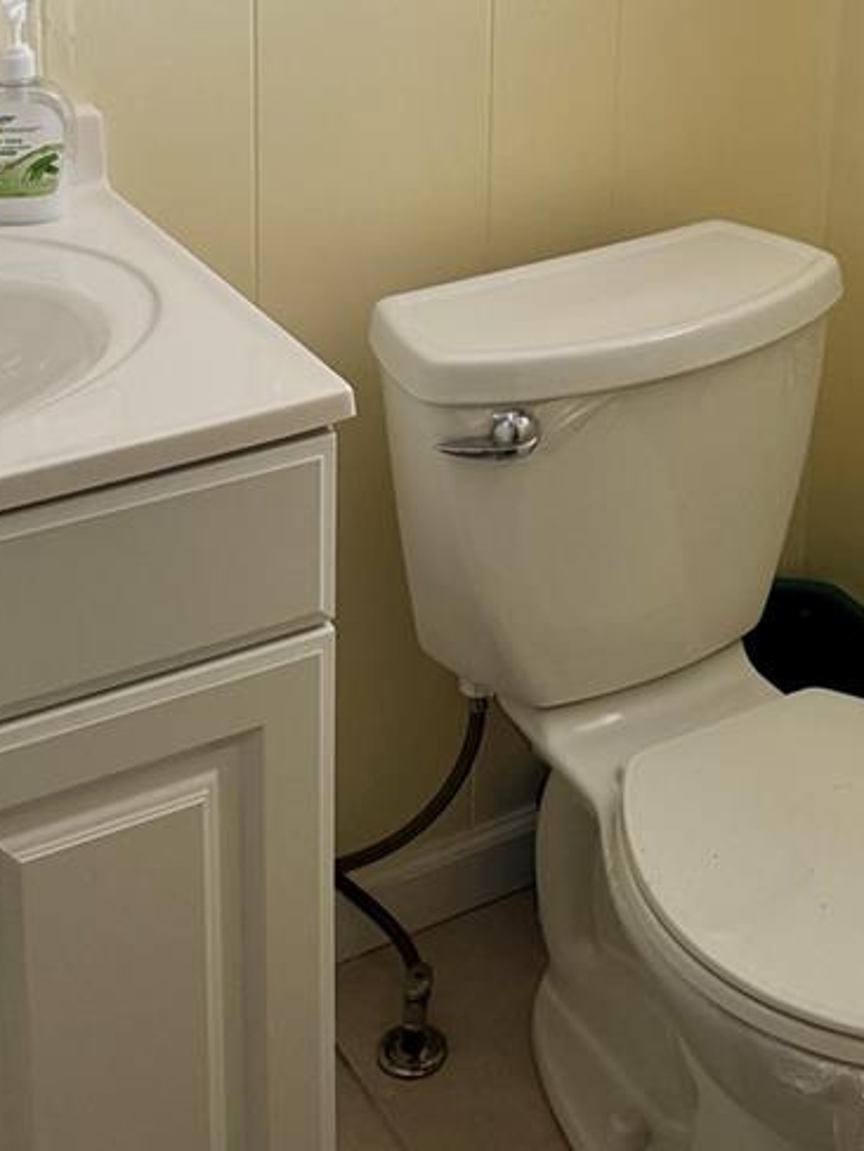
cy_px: 57
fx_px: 1963
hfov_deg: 24.4
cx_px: 687
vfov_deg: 30.8
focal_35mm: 59
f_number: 1.78
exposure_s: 1/117
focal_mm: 6.76
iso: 200
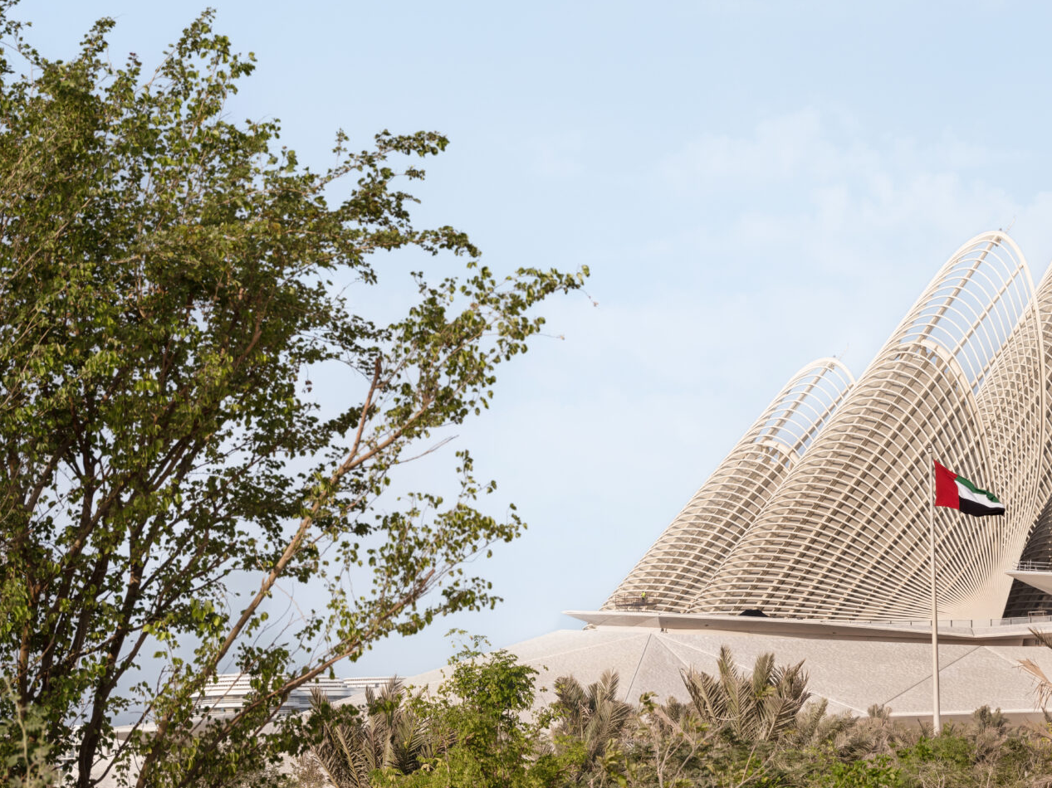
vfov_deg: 14.6
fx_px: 3069
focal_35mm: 101
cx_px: 919
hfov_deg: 19.2
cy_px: 495
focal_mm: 62.9
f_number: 11
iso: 100
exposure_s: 1/200
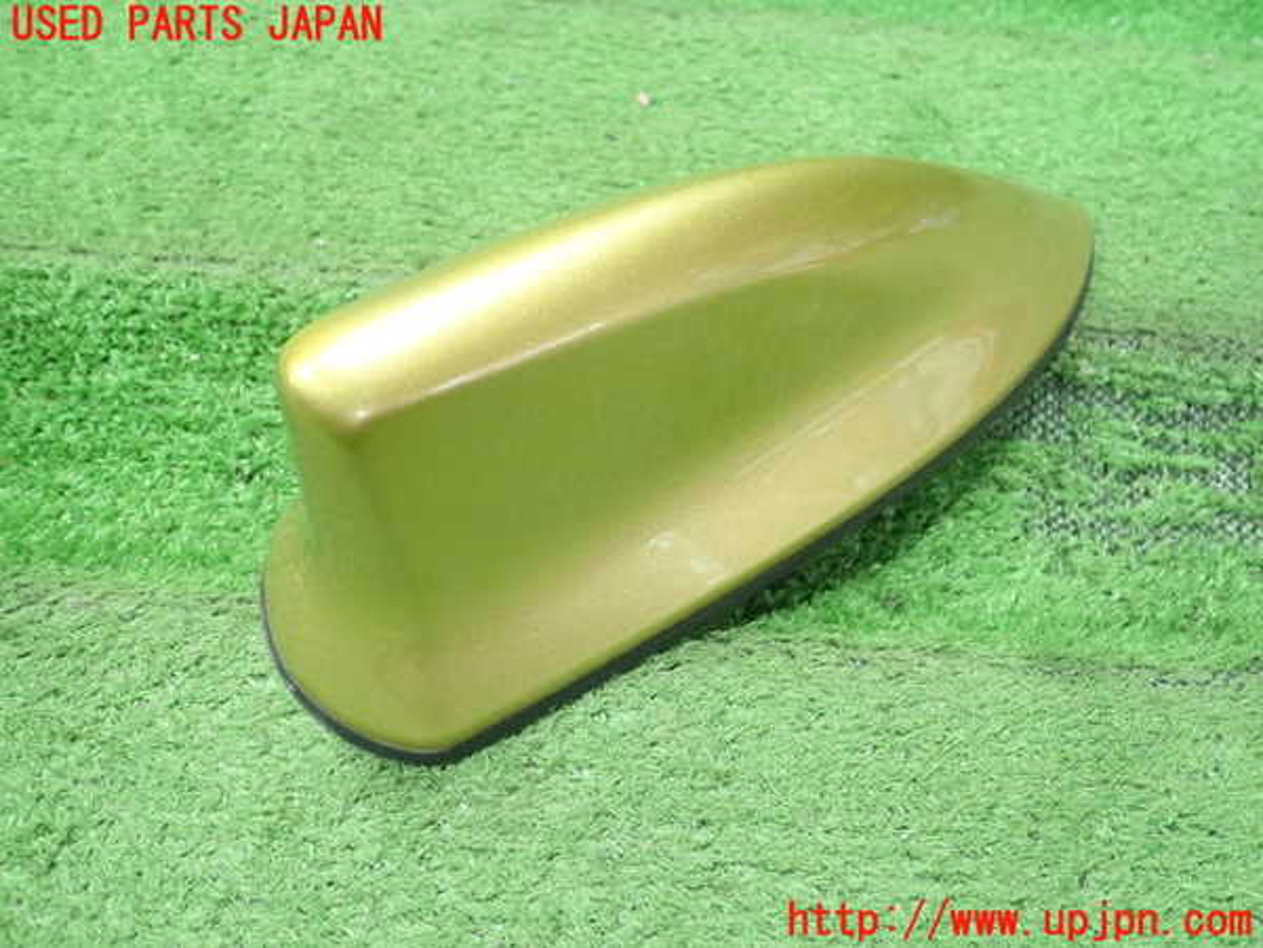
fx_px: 1095
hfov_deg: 60.0
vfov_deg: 46.8
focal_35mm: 30
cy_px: 474
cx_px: 632
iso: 640
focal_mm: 5.5
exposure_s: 1/125
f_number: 2.3
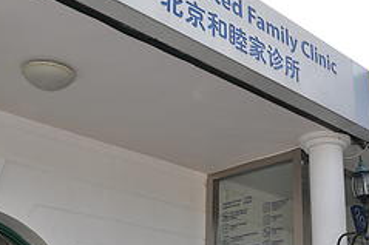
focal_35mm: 61
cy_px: 170
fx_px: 625
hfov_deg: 31.6
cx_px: 323
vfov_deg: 22.1
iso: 200
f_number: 9
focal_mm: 18
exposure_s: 1/200
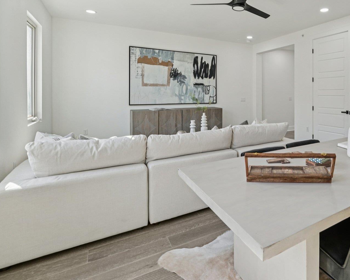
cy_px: 95
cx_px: 267
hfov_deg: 69.7
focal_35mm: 22
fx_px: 227
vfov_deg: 61.9
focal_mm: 14.6
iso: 400
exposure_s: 1/60
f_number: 8
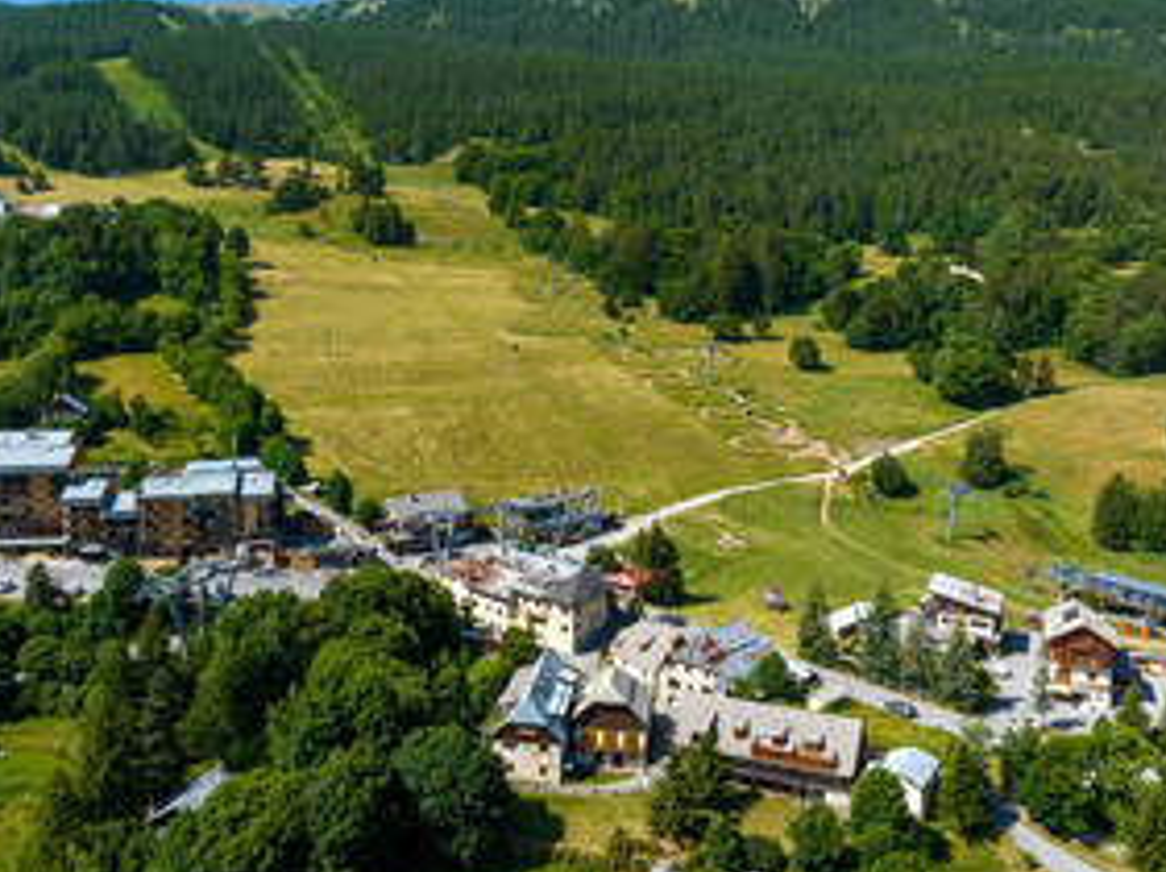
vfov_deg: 44.0
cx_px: 498
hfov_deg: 56.6
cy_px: 378
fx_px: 1077
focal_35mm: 32
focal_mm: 12.3
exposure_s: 1/160
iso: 100
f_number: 11
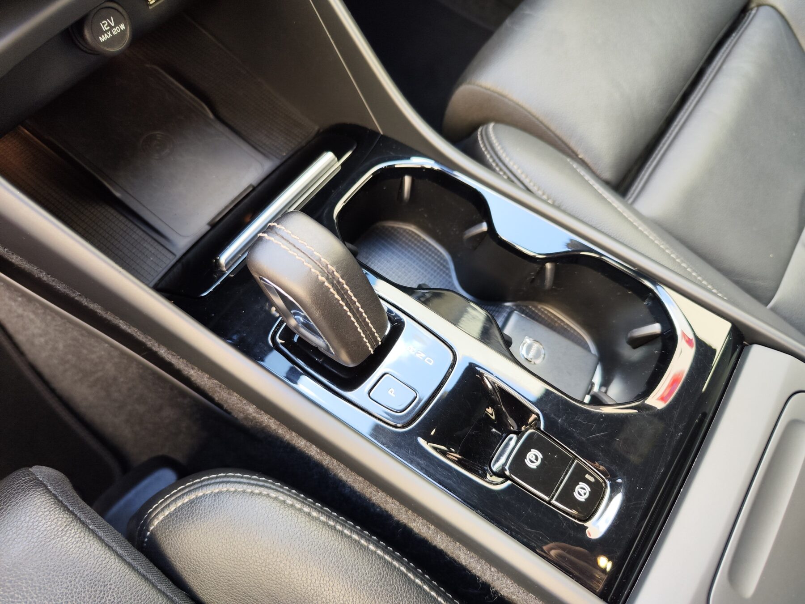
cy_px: 302
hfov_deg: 73.9
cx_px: 402
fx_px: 535
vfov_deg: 58.9
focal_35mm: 23
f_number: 1.69
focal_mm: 7.01
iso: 469
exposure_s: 1/52.2
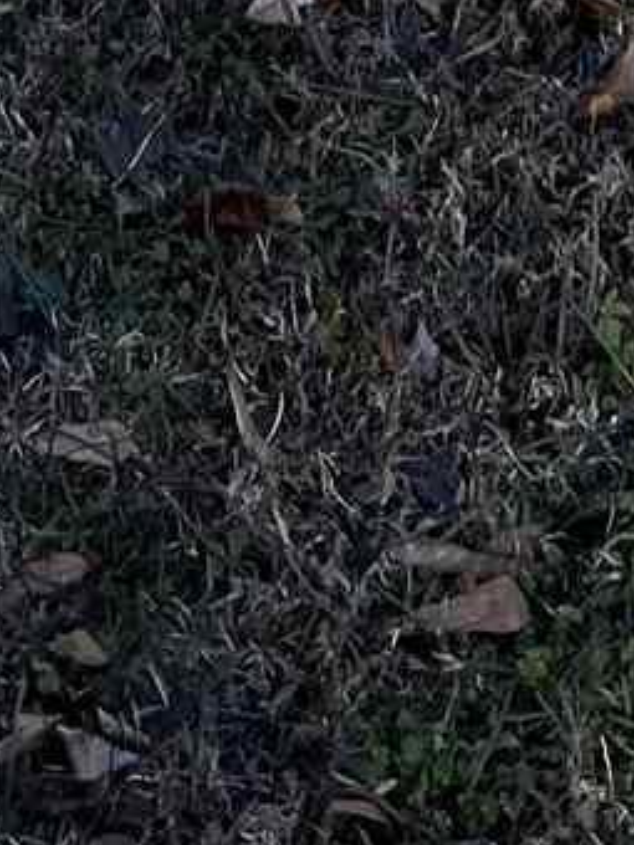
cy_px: -2013
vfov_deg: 8.5
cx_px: 818
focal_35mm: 176
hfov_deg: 8.3
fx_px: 4298
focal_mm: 5.1
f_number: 1.6
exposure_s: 1/1992
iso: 50
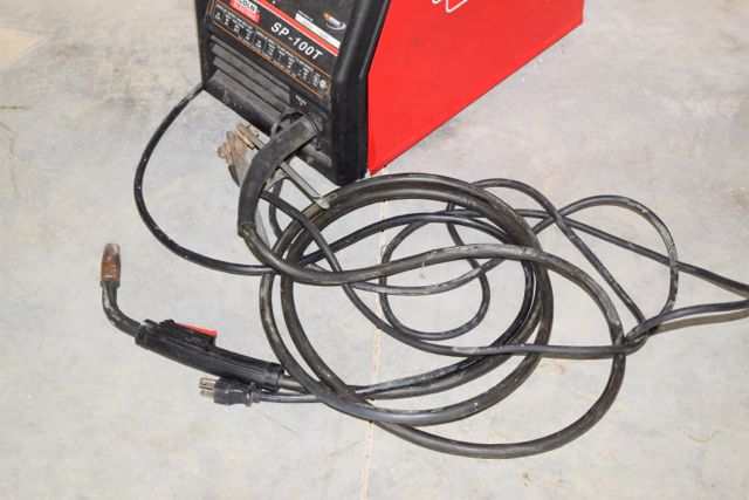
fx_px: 1717
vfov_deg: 16.6
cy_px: 250
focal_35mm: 82
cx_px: 374
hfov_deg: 24.6
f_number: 5.6
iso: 800
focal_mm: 55
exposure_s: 1/60
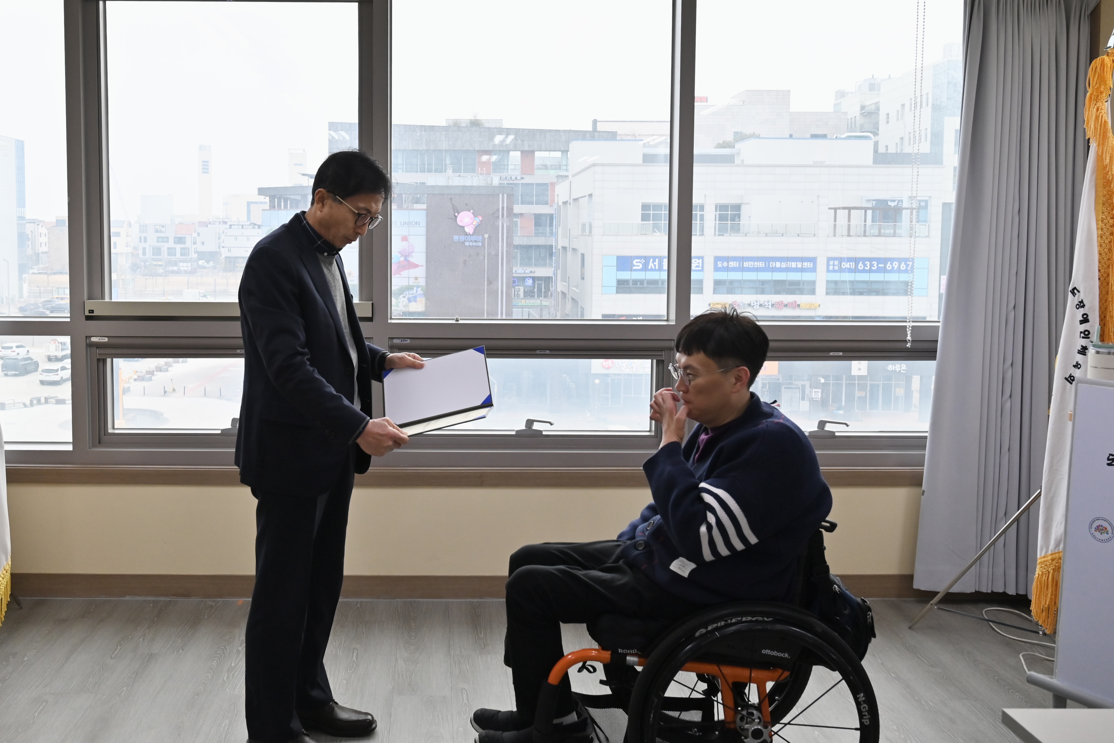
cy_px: 372
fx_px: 867
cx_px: 557
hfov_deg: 65.5
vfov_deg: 46.4
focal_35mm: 28
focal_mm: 28
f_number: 7.1
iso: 800
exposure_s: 1/200
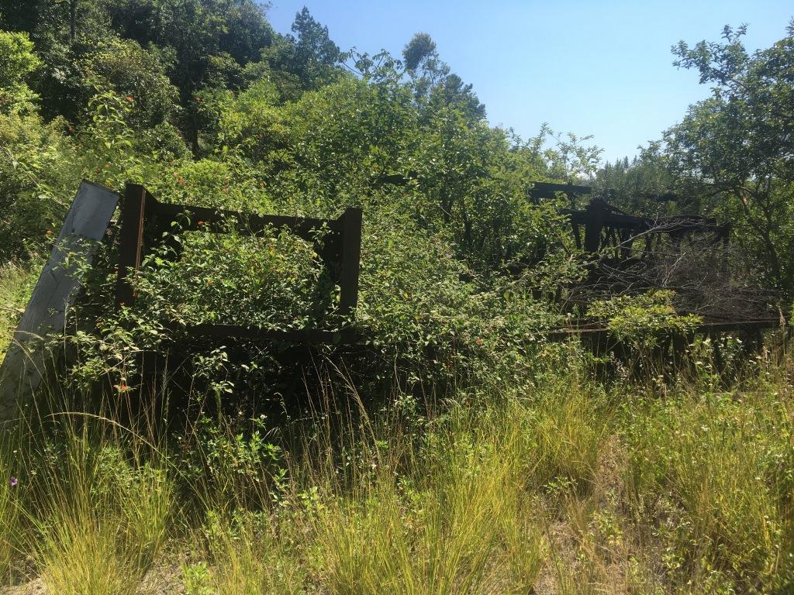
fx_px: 665
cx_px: 397
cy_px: 298
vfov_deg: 48.2
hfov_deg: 61.7
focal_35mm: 29
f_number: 2.2
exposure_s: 1/1131
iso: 25
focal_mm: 4.15
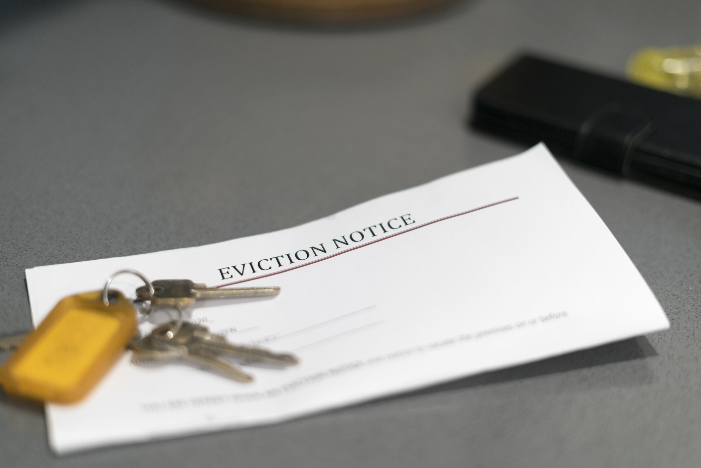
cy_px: 234
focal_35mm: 50
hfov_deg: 39.6
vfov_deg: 27.0
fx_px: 974
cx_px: 350
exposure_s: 1/80
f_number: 1.8
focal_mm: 50
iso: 200
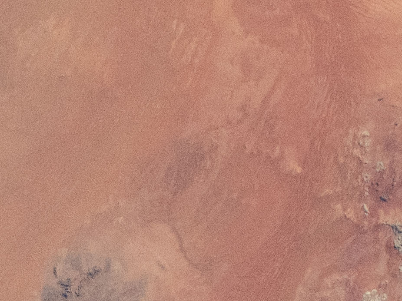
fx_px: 5781
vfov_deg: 2.9
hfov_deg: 4.0
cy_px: 883
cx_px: -28
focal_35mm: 498
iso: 640
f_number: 9
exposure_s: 1/2000
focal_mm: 58
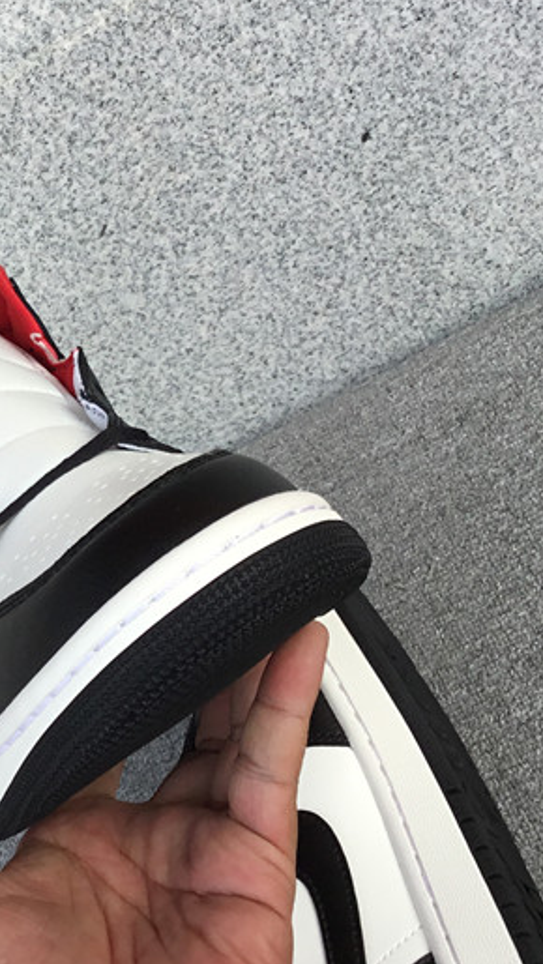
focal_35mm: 59
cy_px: 445
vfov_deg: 35.4
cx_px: -11
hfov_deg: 19.7
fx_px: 1509
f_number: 2.4
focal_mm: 3.3
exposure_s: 1/525
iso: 25
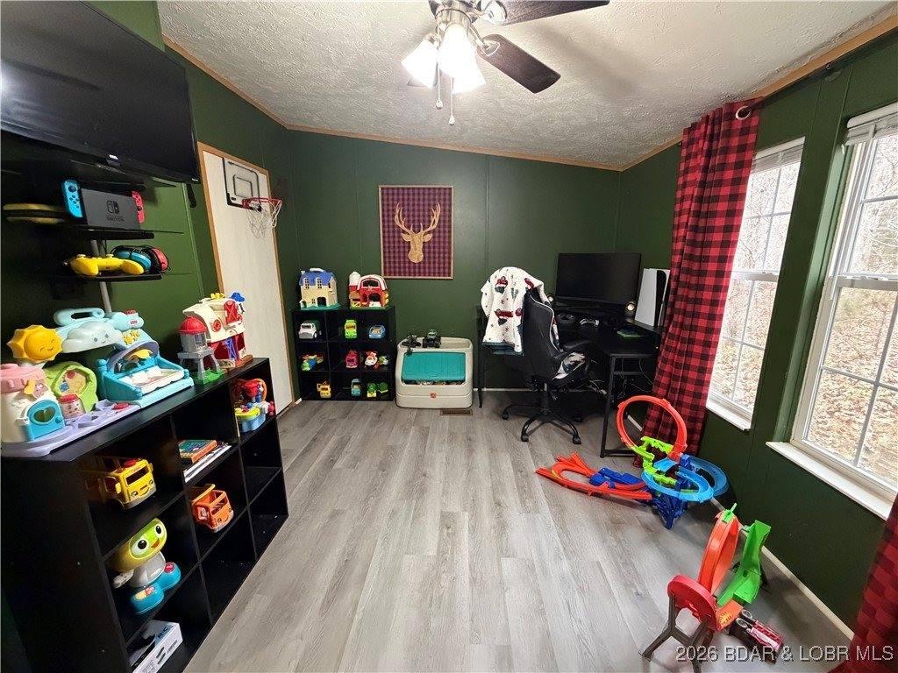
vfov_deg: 85.7
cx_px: 449
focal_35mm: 14
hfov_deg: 102.1
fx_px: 363
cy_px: 336
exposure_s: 1/60
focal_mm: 2.22
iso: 1000
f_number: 2.2
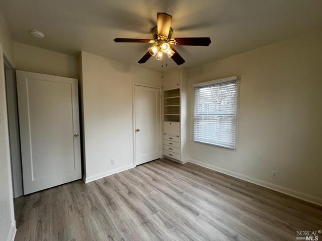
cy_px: 120
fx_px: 121
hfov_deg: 106.2
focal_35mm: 13
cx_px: 161
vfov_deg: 89.9
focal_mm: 1.57
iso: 50
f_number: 1.8
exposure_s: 1/99
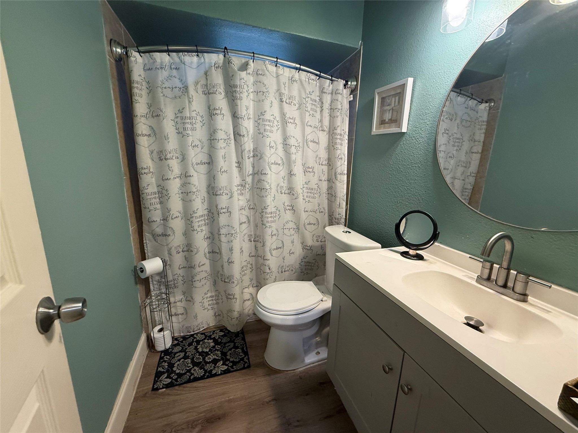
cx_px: 289
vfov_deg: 85.7
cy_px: 216
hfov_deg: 102.1
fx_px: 234
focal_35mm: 14
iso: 320
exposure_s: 1/120
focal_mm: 2.22
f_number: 2.2
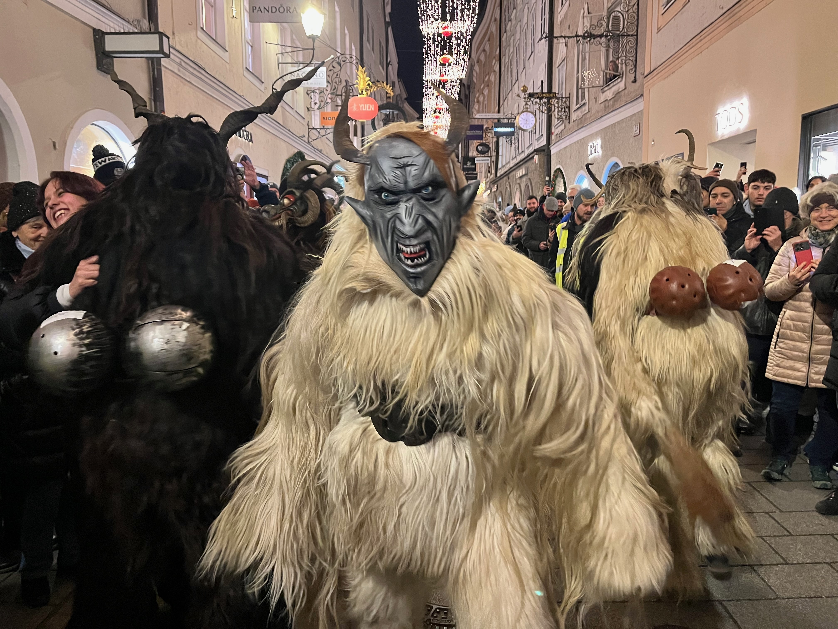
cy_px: 314
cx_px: 419
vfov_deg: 53.1
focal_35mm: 26
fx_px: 629
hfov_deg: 67.3
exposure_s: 1/33
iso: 500
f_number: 1.6
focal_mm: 5.1
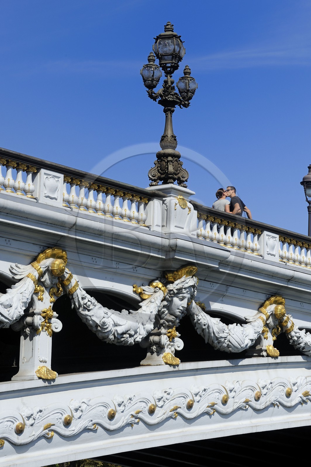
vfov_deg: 20.0
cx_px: 156
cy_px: 234
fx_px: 1324
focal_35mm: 102
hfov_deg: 13.4
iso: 200
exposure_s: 1/400
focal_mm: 102
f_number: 10
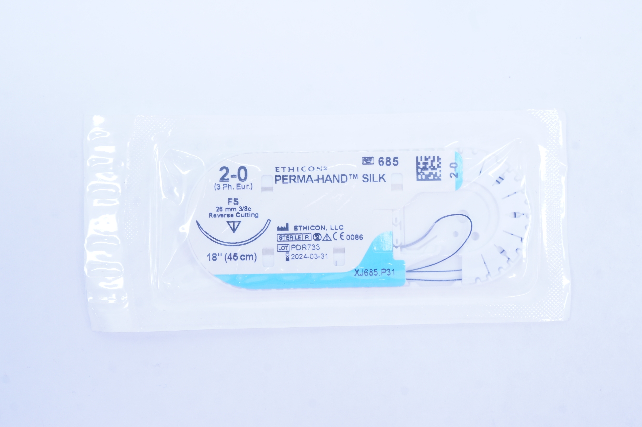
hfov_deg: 34.2
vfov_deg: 23.1
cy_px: 214
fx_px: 1042
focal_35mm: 58
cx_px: 321
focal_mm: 39
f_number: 11
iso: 400
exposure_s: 1/15
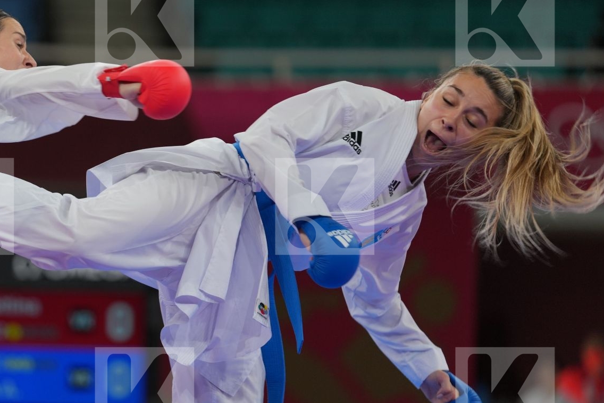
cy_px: 207
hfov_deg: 6.5
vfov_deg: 4.3
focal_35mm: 317
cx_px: 145
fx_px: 5317
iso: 500
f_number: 2.8
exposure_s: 1/1000
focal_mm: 200
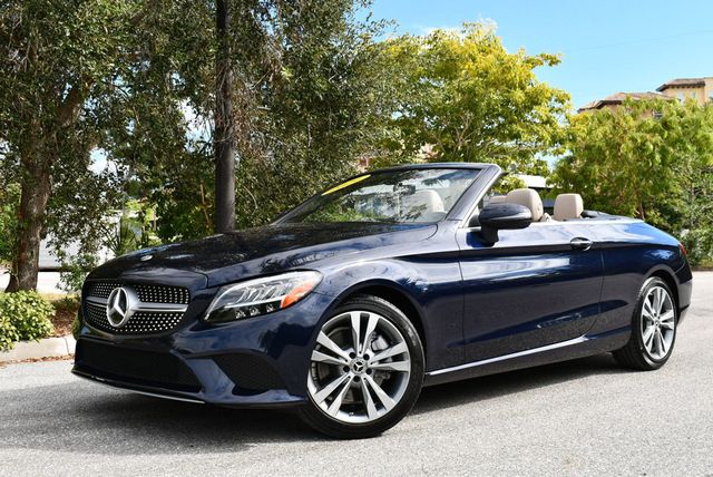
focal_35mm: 44
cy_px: 238
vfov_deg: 30.6
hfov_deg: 44.5
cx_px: 356
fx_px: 872
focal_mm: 22
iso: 160
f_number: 8
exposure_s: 1/250
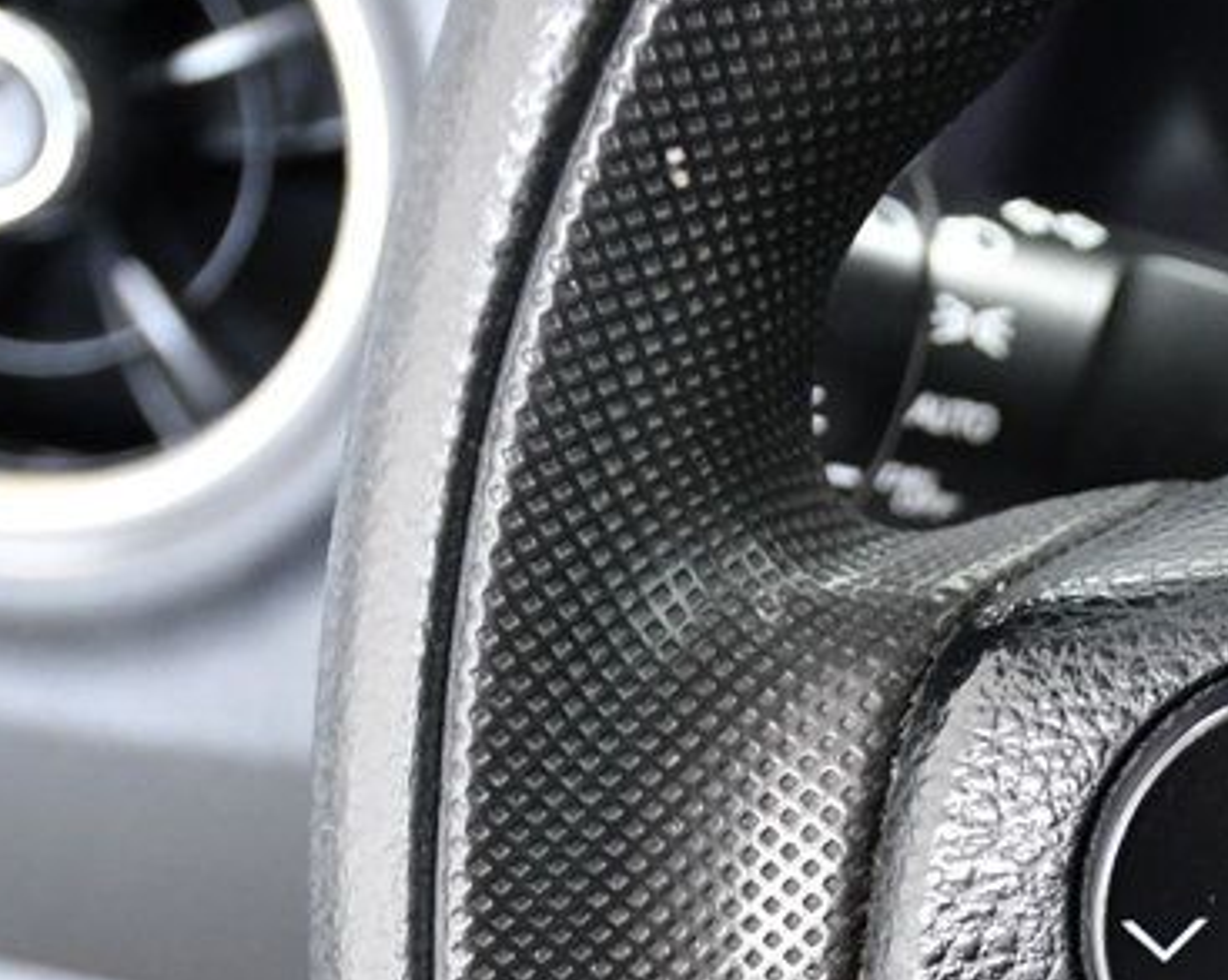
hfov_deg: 11.6
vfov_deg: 9.3
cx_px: 1298
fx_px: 5992
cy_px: 1117
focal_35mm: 165
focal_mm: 42
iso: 2500
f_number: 4.5
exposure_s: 1/80
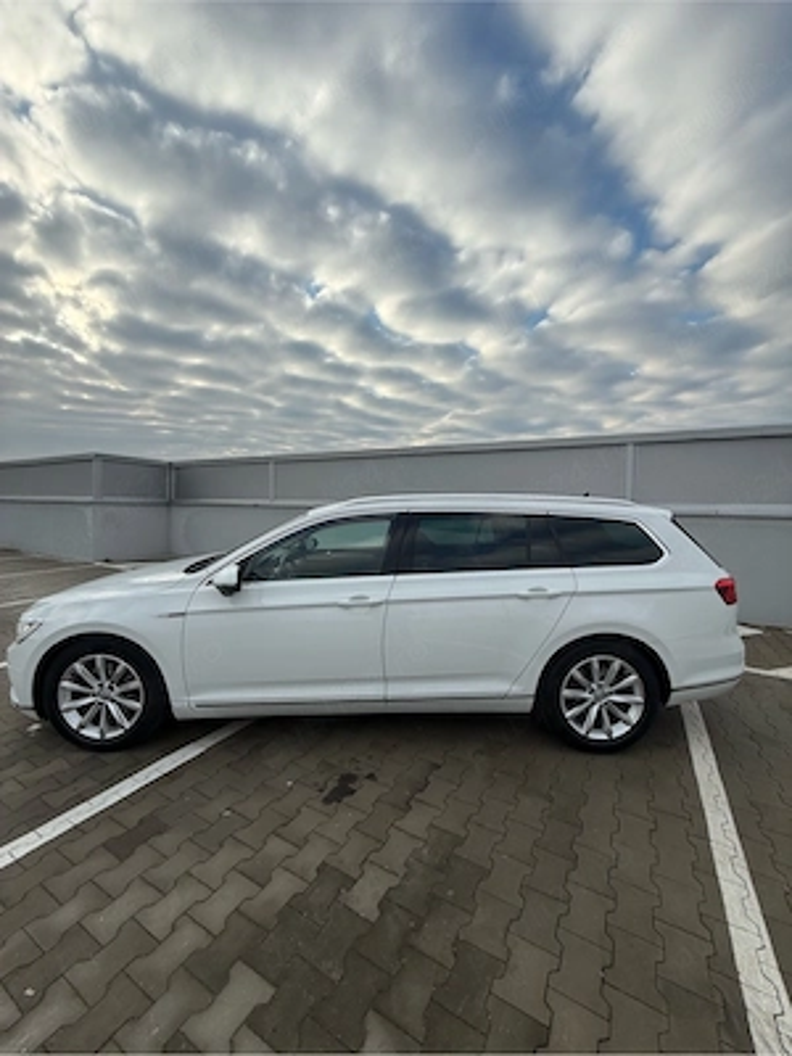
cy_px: 528
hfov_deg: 85.7
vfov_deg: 102.1
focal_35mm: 14
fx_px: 427
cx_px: 396
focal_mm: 2.22
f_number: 2.2
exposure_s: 1/1285
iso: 50
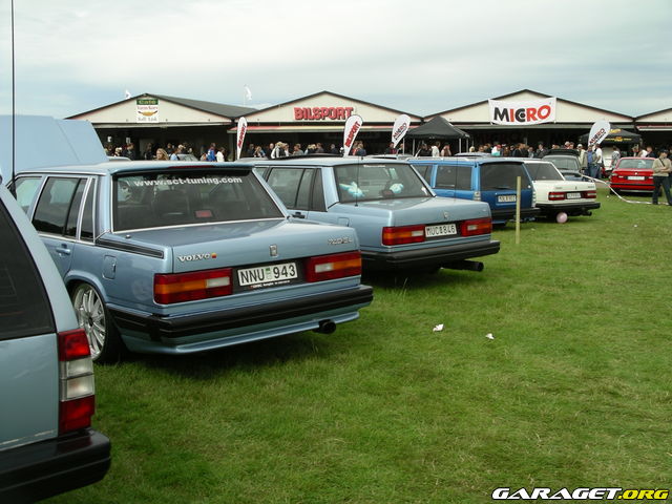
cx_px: 336
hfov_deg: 42.1
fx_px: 874
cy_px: 252
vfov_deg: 32.2
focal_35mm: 45
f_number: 4.5
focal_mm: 9.3
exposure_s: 1/400
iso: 64
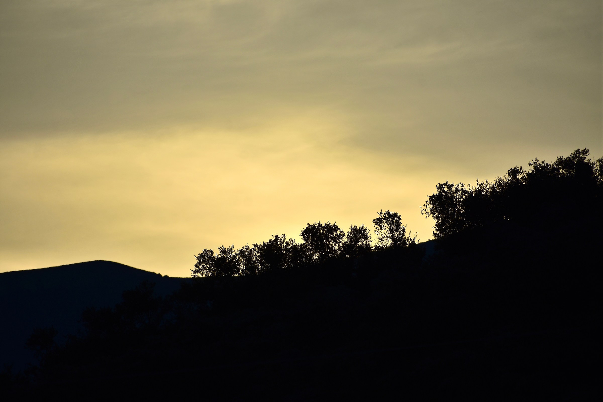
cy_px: 201
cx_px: 302
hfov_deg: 4.6
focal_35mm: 450
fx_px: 7537
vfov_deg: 3.1
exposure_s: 1/3200
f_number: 7.1
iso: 100
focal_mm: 300
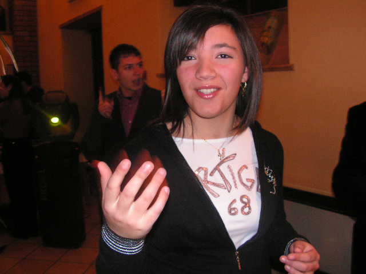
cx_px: 183
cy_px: 137
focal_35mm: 36
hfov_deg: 51.4
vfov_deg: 39.7
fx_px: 381
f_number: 3.2
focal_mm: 6
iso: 200
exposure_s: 1/40
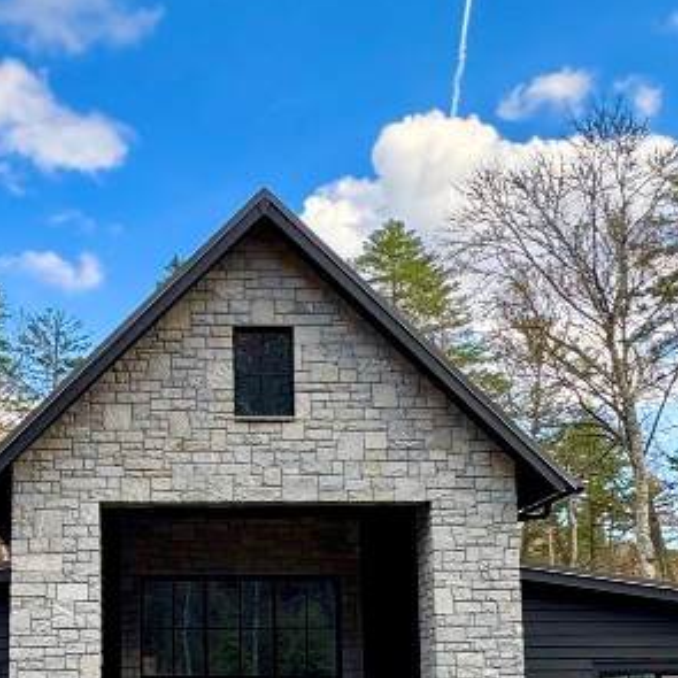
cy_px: 577
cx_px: 172
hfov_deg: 38.2
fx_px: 953
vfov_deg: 37.2
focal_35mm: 43
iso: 40
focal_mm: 2.22
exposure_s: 1/221
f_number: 2.2
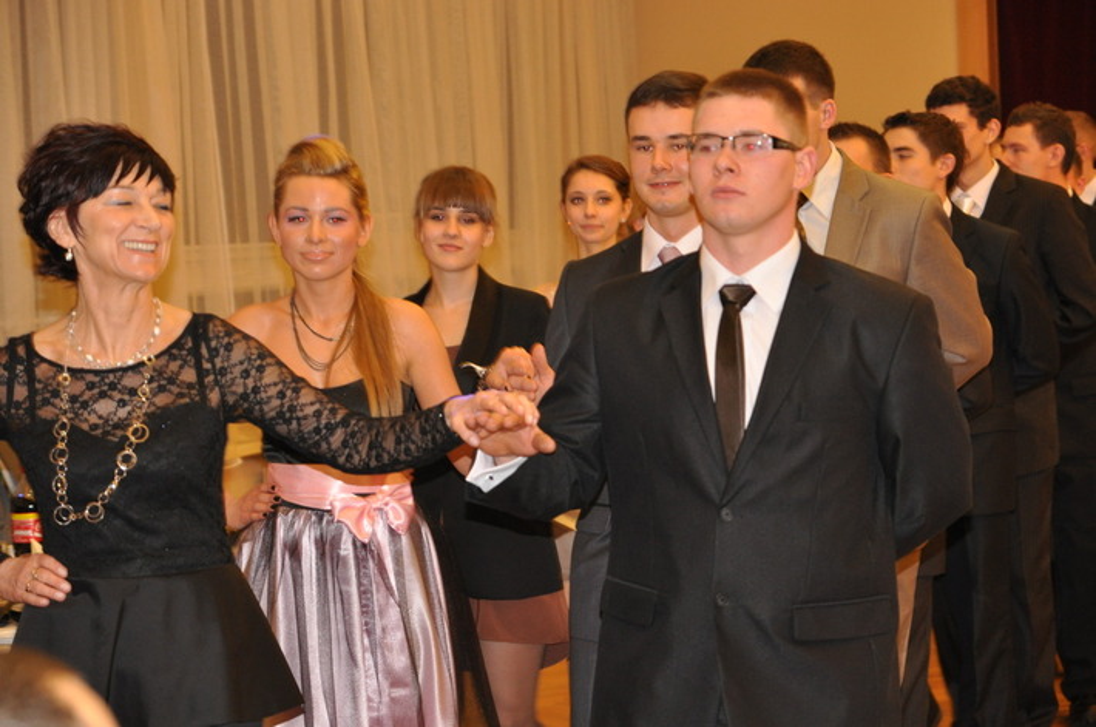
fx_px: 2827
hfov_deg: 21.9
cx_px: 548
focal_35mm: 93
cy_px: 364
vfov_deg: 14.7
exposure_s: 1/60
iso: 800
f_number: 4
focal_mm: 62
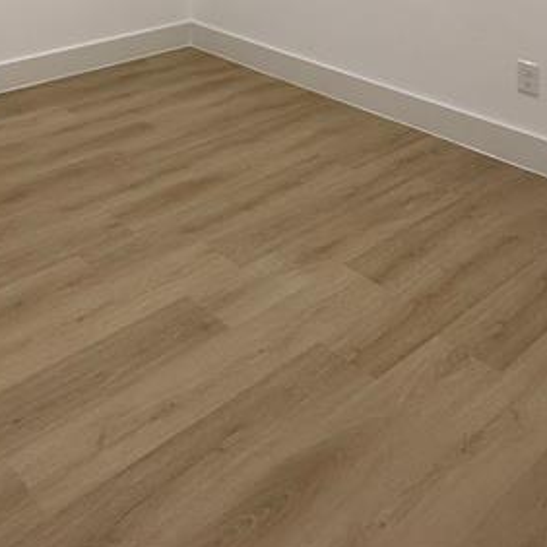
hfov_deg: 36.6
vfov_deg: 29.3
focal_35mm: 45
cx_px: 130
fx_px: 805
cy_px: -188
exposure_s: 1/120
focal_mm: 2.22
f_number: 2.2
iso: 160
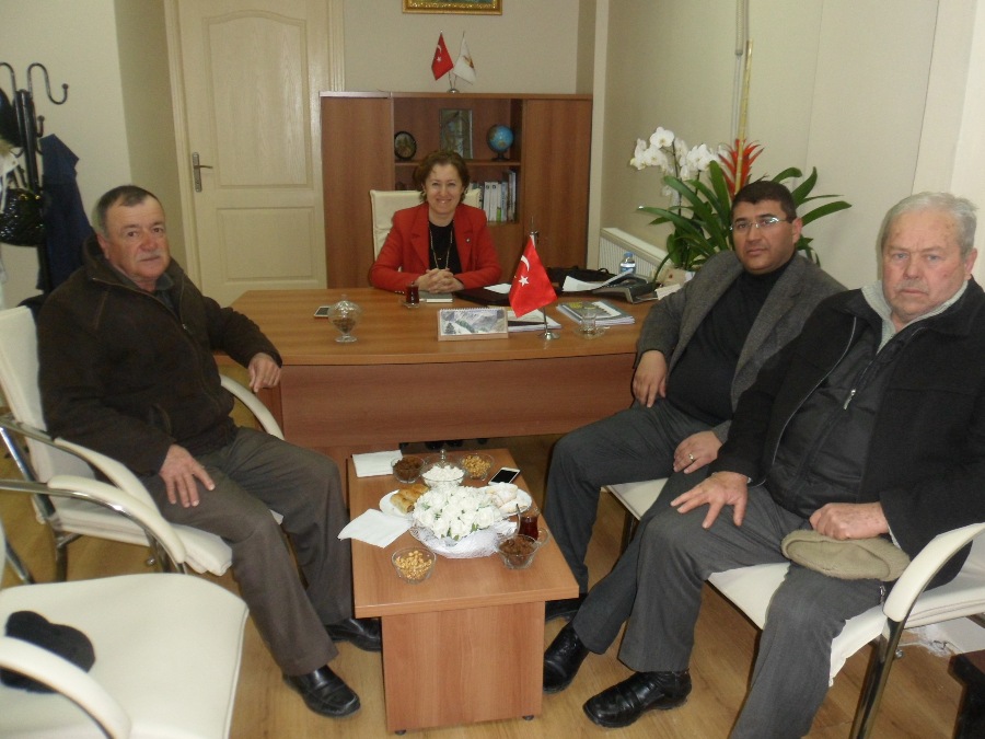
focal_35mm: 27
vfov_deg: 51.4
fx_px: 768
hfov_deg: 65.3
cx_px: 492
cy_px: 370
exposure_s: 1/30
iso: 200
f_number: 3.3
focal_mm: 4.9
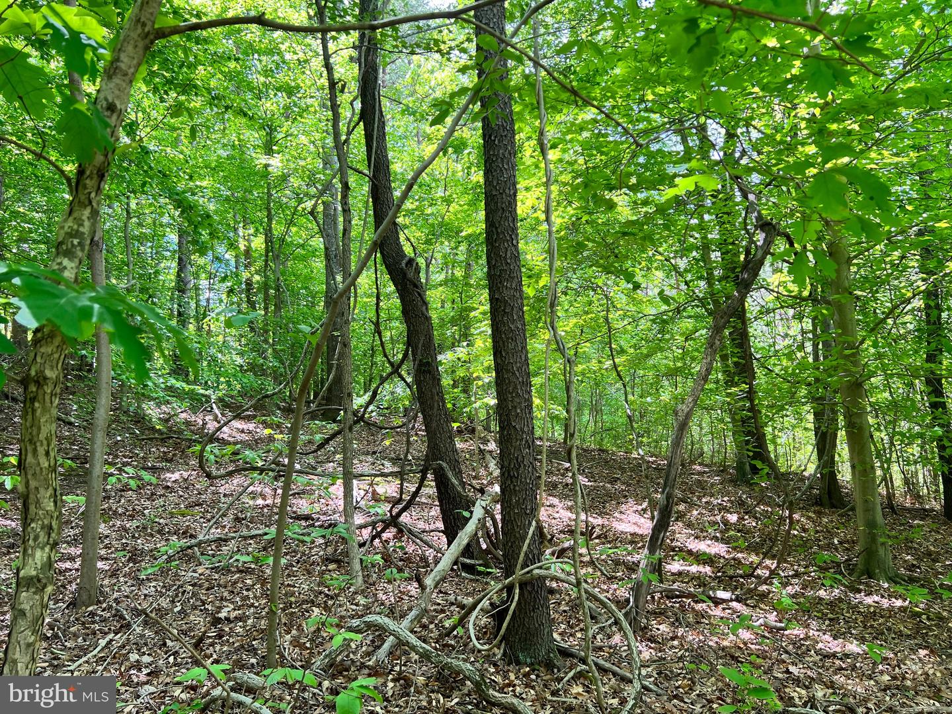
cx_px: 476
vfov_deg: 53.1
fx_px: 715
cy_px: 357
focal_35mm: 26
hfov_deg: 67.3
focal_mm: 5.7
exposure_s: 1/166
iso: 40
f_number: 1.5
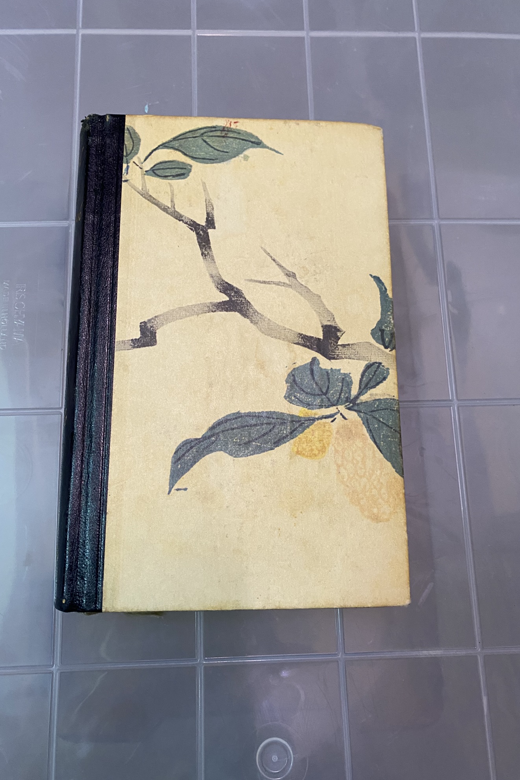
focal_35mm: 28
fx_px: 607
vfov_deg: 65.5
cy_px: 397
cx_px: 252
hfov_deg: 46.4
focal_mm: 4.25
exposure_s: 1/50
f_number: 1.8
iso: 250
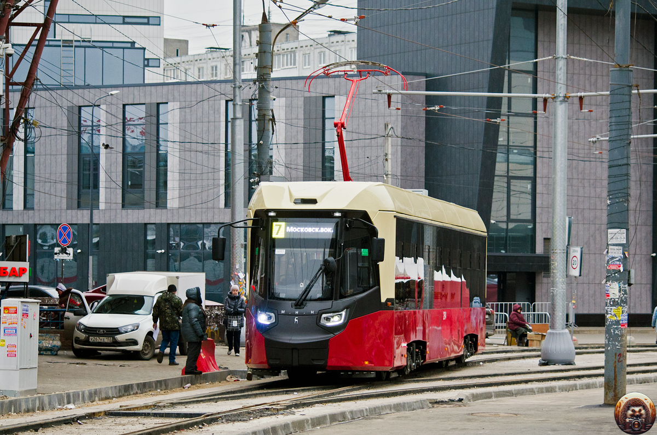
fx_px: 1912
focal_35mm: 105
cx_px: 328
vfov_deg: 13.0
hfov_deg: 19.5
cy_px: 218
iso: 400
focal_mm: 70
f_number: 4.5
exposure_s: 1/320
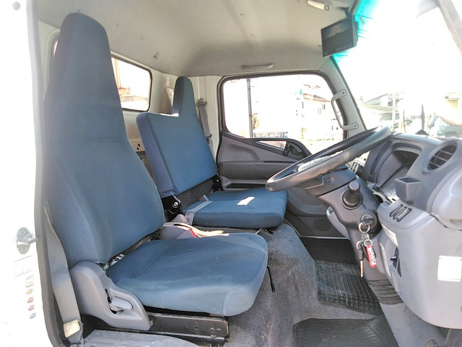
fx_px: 360
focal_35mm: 27
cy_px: 174
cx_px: 231
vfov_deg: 51.4
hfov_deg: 65.3
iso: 77
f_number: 2.2
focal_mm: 3.46
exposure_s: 1/120
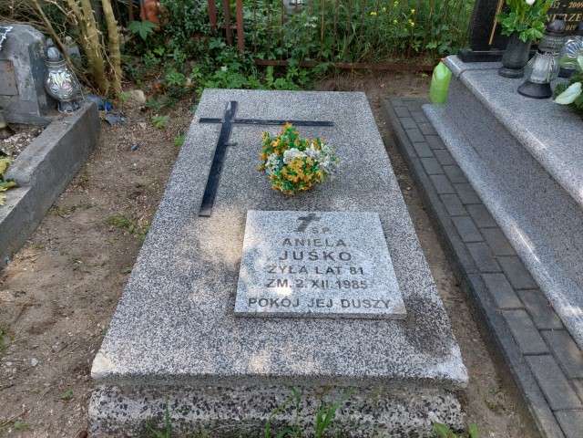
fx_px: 404
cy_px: 219
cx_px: 292
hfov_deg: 71.6
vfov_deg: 56.8
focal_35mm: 24
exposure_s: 1/456
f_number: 1.8
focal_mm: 5.23
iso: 40
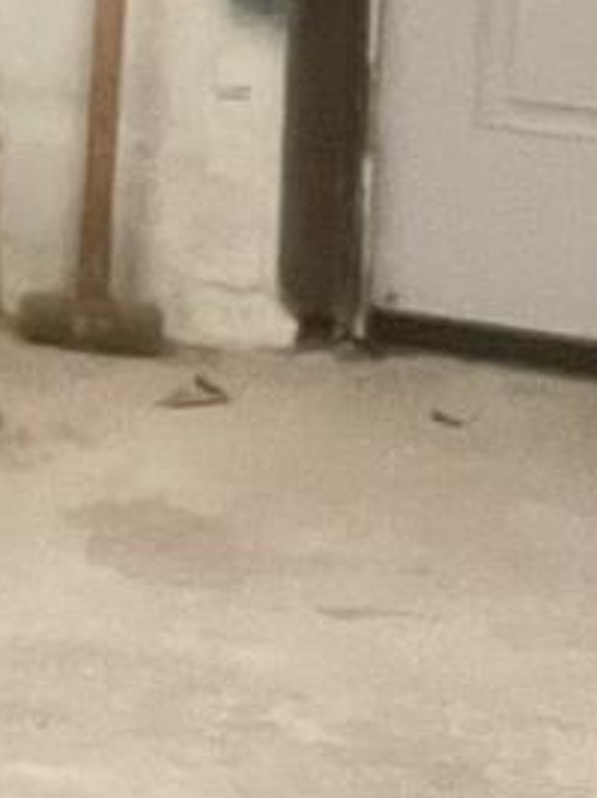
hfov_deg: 7.0
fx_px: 4488
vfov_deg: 9.8
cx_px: -1069
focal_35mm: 195
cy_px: -439
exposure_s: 1/40
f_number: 1.6
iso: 640
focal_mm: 4.2
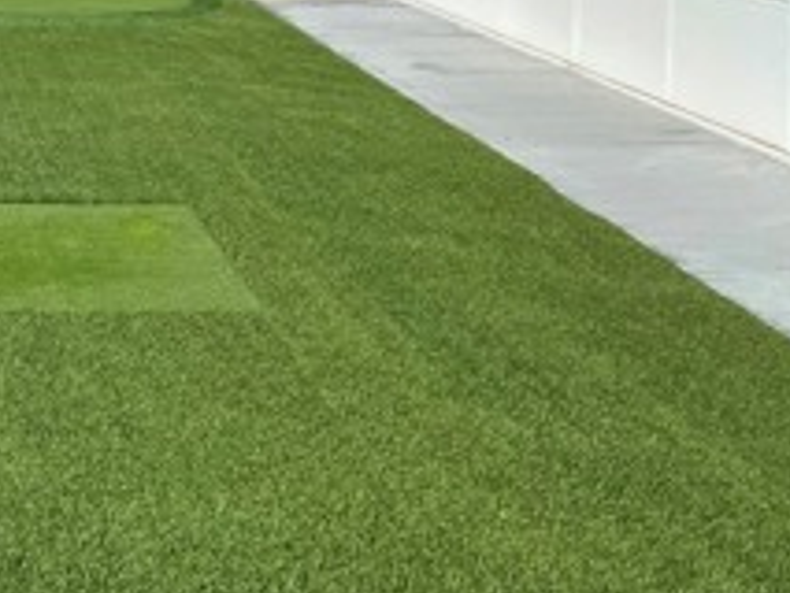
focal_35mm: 78
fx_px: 1781
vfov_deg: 17.8
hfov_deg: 23.4
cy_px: -159
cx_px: -85
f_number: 1.6
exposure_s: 1/4292
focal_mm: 4.2
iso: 32
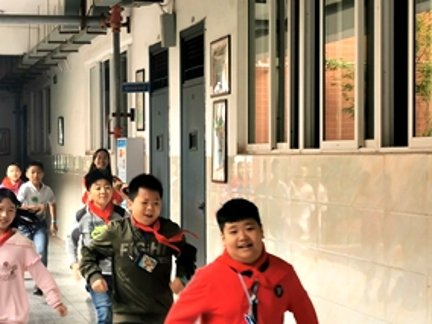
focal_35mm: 102
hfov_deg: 19.2
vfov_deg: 14.5
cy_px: 177
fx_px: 1273
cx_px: 183
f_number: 1.8
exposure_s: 1/149
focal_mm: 5.58
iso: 50
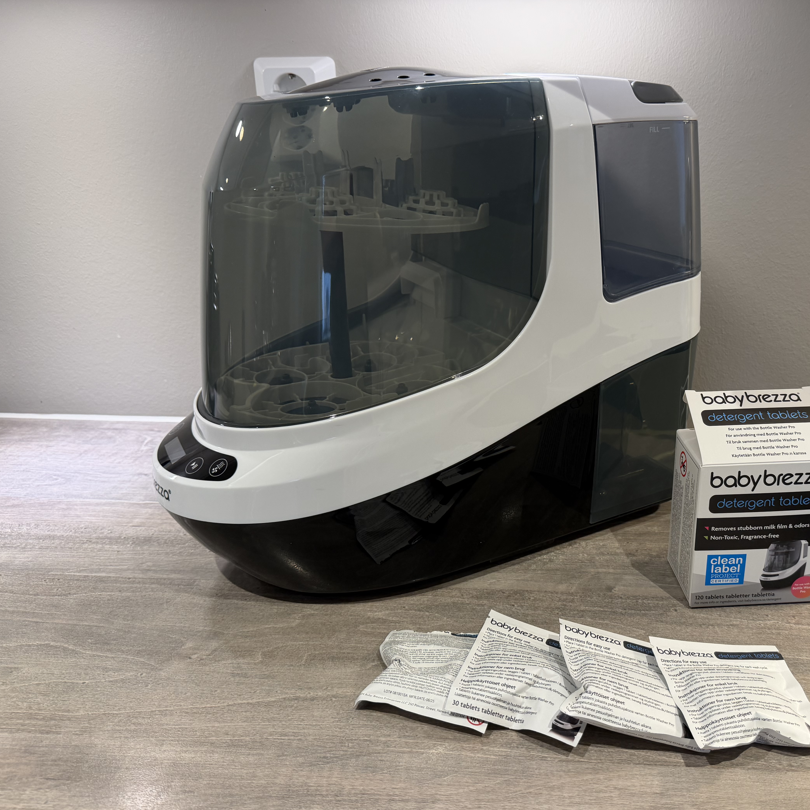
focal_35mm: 29
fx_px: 768
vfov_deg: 55.6
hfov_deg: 54.7
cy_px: 413
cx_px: 529
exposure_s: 1/100
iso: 200
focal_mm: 6.76
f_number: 1.78
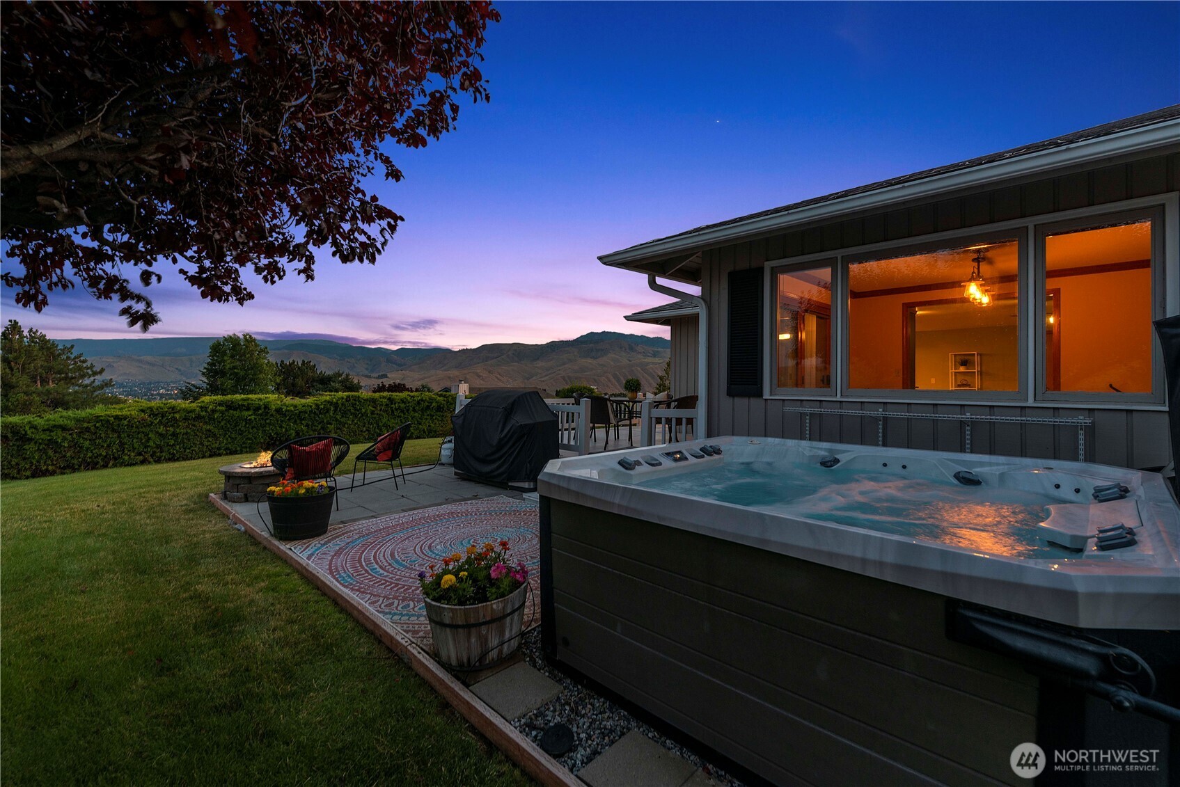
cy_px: 394
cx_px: 590
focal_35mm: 15
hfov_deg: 100.4
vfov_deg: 77.4
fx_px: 492
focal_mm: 15
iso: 100
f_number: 8
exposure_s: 1/2.5
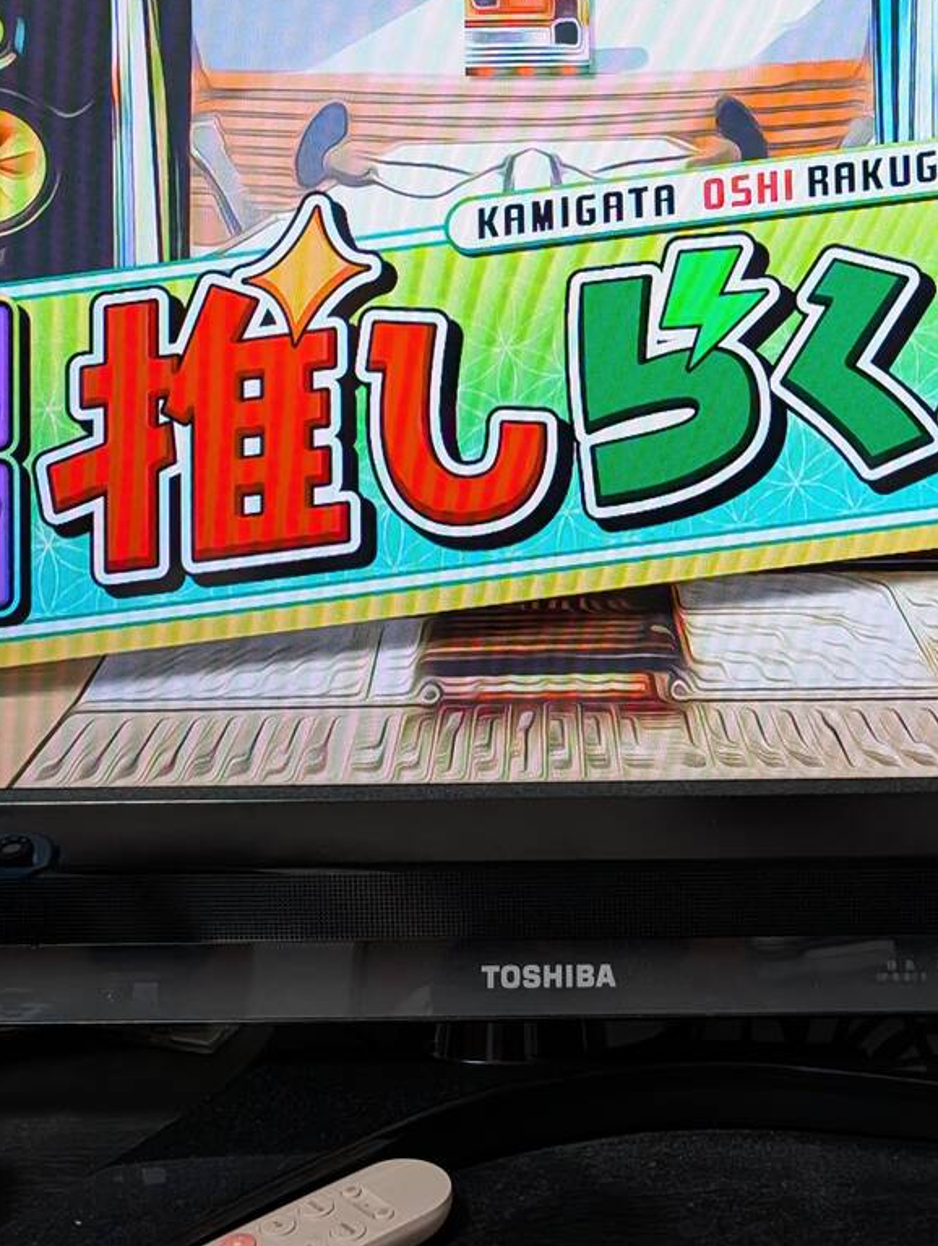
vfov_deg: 34.9
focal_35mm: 50
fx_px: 1802
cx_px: 580
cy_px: 28
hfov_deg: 29.1
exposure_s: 1/120
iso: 721
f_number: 1.68
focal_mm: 6.9
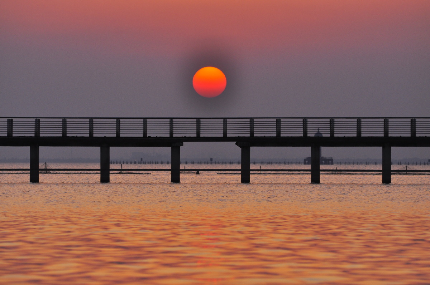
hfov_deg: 6.9
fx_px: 3579
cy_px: 142
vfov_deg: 4.6
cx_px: 215
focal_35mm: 300
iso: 320
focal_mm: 200
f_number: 5.6
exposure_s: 1/2000
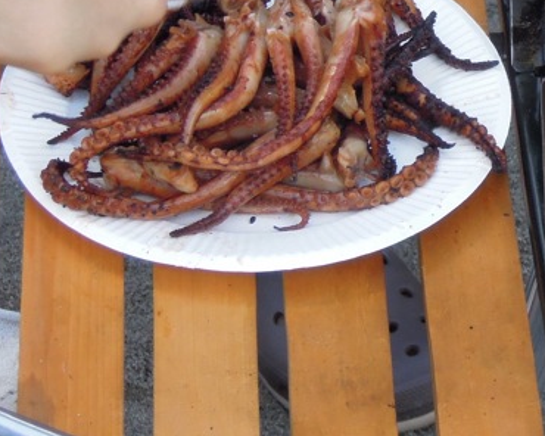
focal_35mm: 203
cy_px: -47
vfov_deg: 7.6
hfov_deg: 9.5
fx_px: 3274
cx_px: 516
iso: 220
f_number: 4.7
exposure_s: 1/100
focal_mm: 13.8
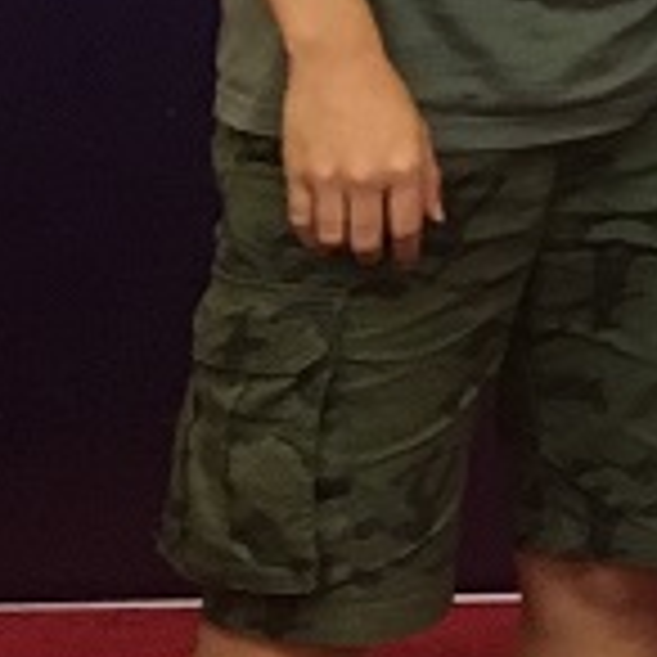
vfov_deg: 10.7
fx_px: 3393
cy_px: -259
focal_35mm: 158
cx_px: 1926
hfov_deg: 9.1
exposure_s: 1/33
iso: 160
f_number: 2.2
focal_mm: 4.15
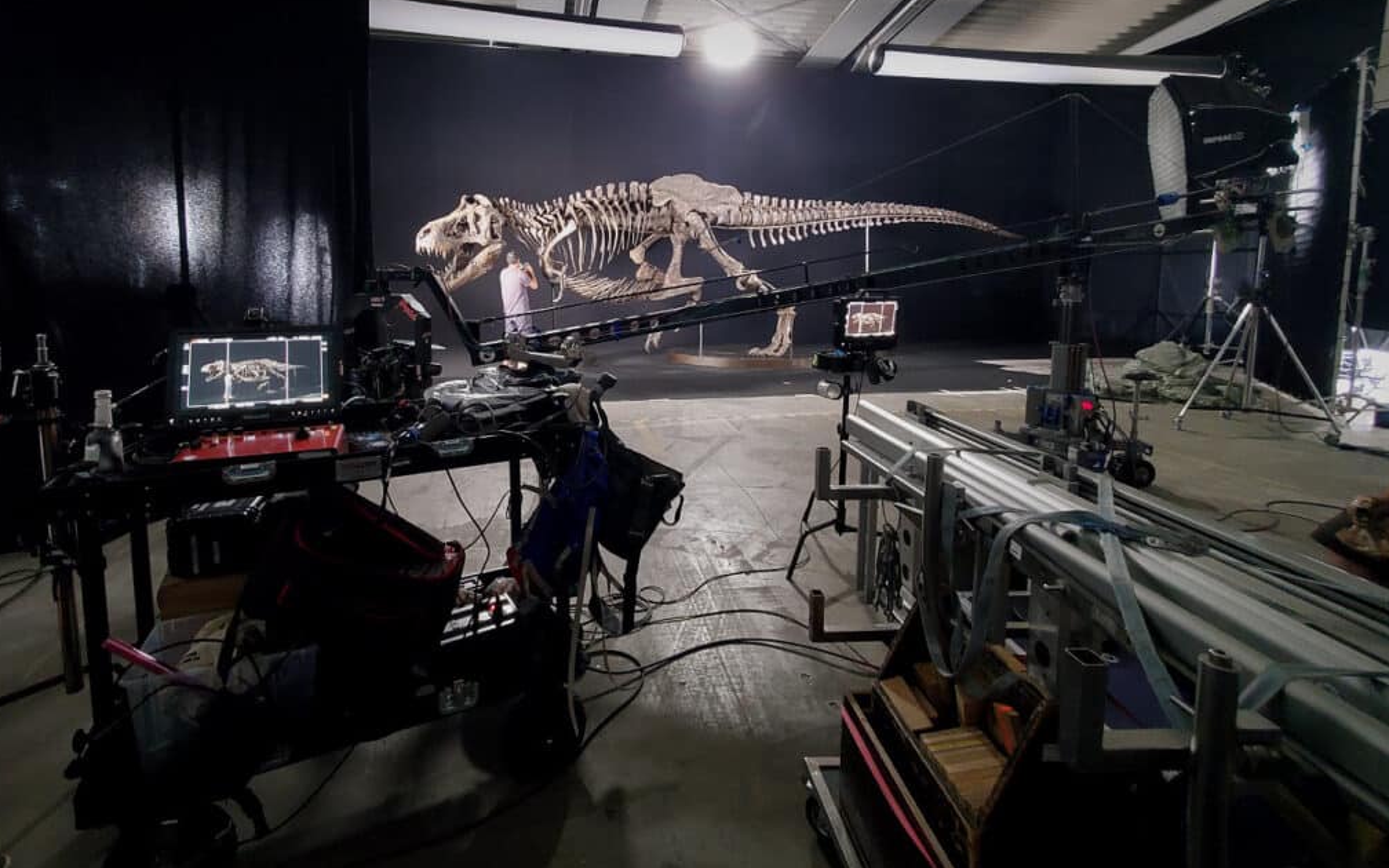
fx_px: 530
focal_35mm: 14
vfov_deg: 78.4
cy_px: 387
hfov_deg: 105.3
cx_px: 696
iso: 1000
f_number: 2.2
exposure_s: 1/16
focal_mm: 1.8
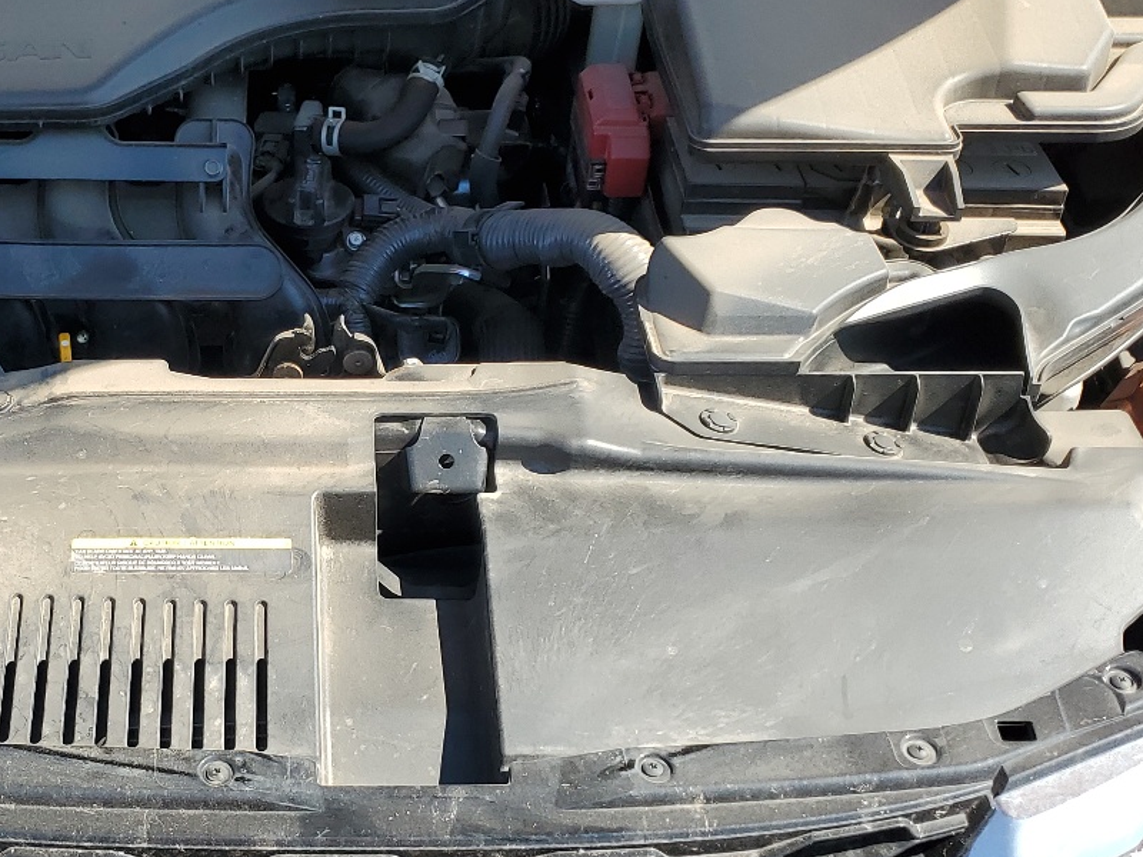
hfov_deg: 36.1
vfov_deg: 28.0
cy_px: 456
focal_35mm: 52
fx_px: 1717
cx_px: 303
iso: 50
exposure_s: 1/1250
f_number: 1.5
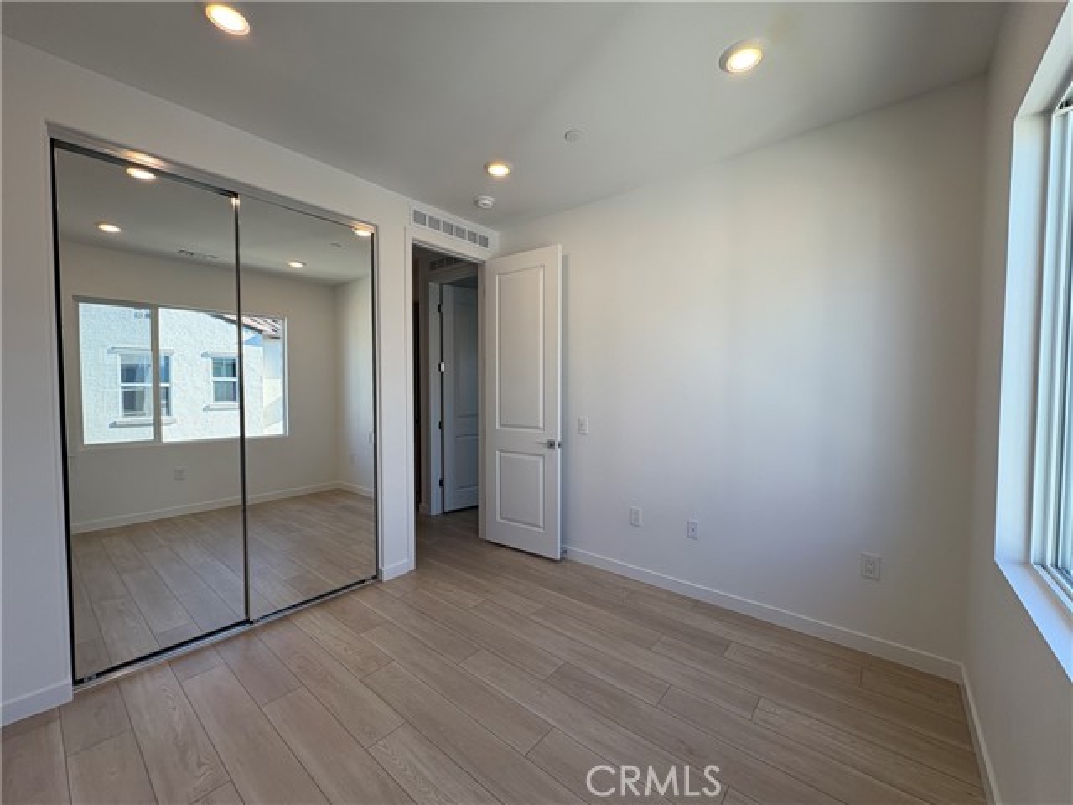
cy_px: 402
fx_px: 434
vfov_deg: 85.7
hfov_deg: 102.1
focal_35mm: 14
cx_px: 536
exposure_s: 1/120
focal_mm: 2.22
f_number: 2.2
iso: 40
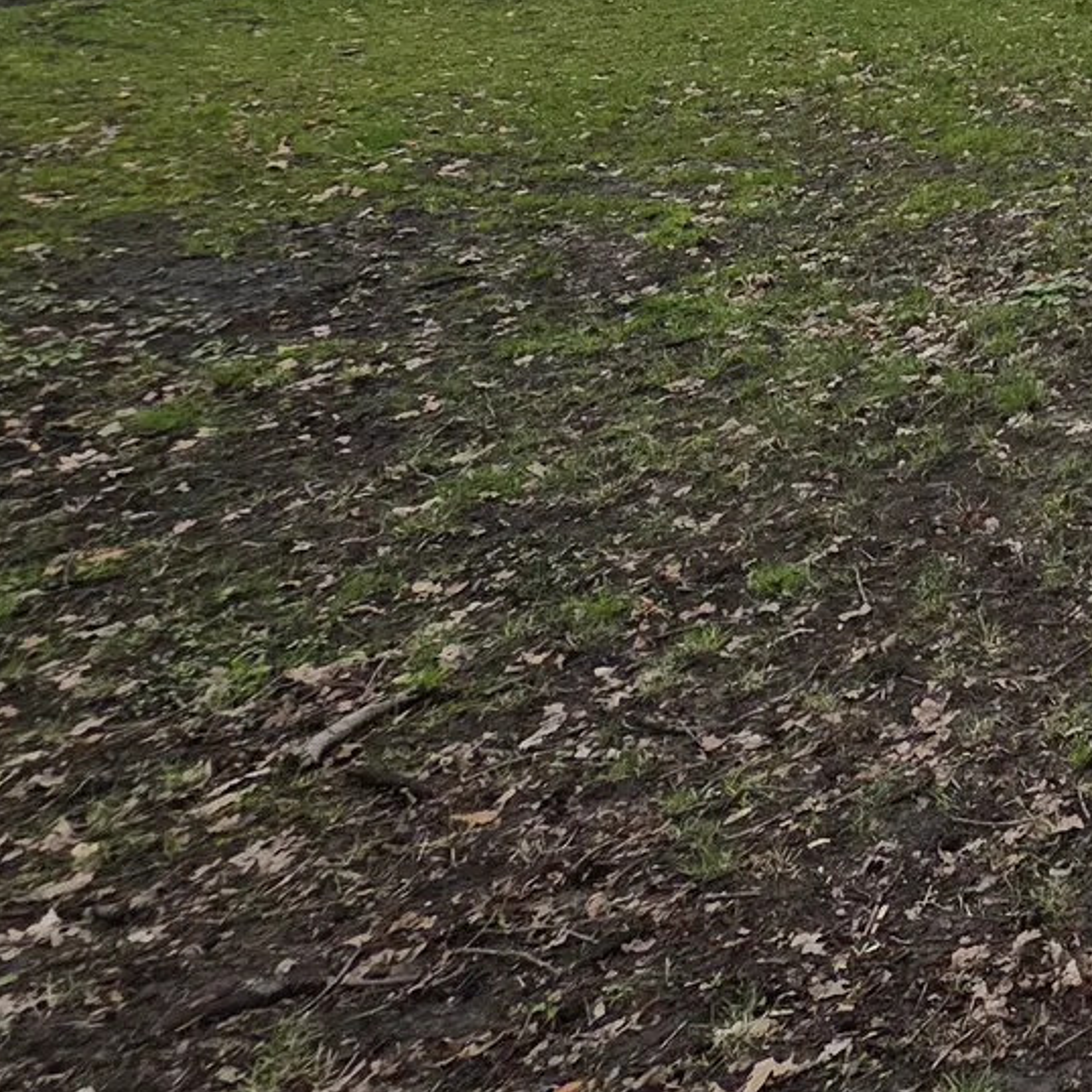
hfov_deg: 29.2
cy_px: -140
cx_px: 1553
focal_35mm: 41
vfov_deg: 34.6
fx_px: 1463
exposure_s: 1/671
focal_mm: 2.2
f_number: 1.9
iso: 40
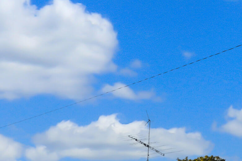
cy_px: 182
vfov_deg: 18.8
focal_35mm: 69
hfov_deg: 27.5
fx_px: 463
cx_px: 246
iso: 200
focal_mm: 12
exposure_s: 1/200
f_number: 10
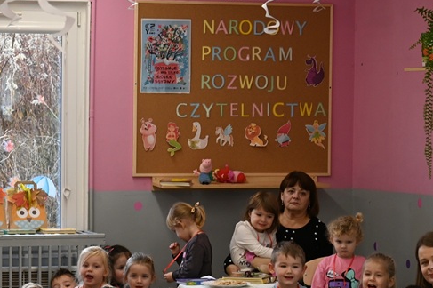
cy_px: 235
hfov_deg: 13.3
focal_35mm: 154
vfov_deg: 8.9
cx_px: 65
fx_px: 1851
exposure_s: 1/125
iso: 450
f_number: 4.5
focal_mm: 50
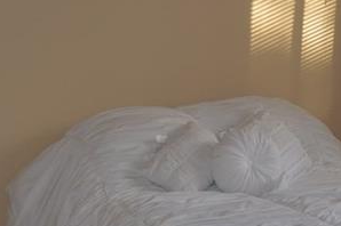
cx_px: 308
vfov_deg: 13.2
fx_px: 975
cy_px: 74
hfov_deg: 19.5
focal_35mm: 103
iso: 400
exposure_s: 1/125
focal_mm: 20
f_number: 3.5
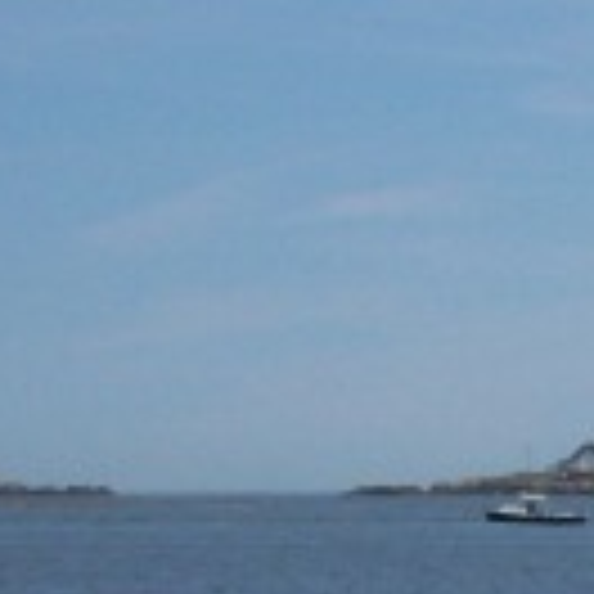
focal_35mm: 462
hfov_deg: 3.7
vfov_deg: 3.8
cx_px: 1395
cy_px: 814
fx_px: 8969
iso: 80
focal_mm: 18
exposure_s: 1/387
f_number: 8.5
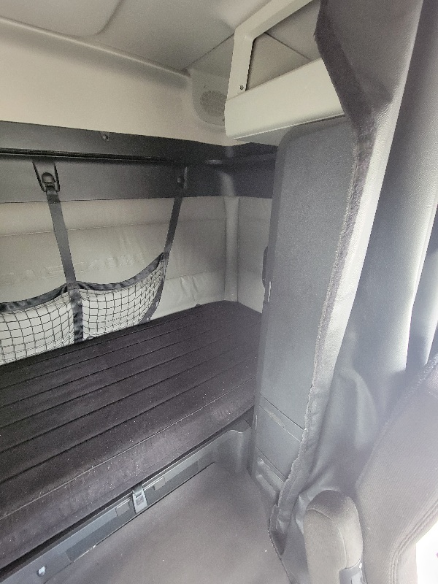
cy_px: 292
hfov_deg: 89.9
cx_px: 219
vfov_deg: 106.2
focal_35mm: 13
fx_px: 219
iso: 640
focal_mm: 2.2
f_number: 2.2
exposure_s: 1/30
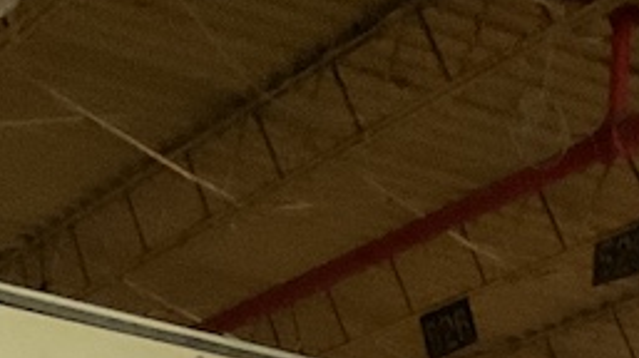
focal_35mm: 126
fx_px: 2133
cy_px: 1086
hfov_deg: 17.0
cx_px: 214
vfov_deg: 8.1
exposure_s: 1/60
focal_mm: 3
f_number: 1.8
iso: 250
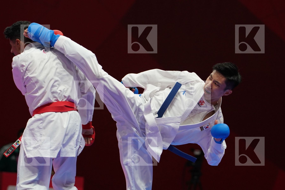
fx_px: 2446
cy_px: 95
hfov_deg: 6.7
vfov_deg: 4.4
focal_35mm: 309
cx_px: 142
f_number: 4
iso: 2000
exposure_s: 1/1000
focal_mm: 206
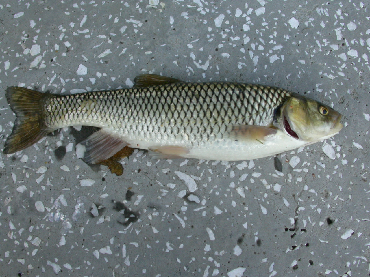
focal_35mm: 38
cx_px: 185
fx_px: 406
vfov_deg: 37.7
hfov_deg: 49.0
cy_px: 138
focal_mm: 7.85
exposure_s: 1/64.8
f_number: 4.7
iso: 100
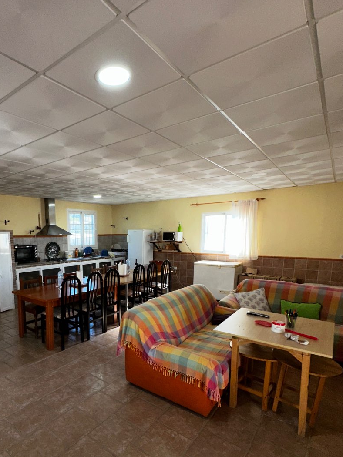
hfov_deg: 63.9
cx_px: 108
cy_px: 274
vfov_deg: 80.8
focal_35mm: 20
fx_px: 264
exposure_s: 1/122
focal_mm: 2.22
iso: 40
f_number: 2.2
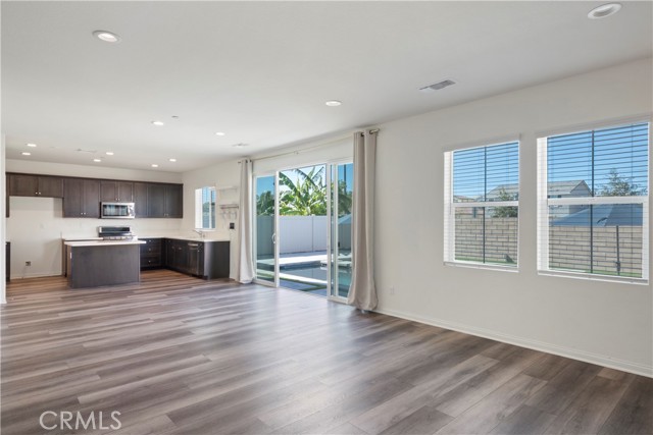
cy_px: 218
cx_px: 326
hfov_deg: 86.9
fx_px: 345
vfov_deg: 64.6
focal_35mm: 19
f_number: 22
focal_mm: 19
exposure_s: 8
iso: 40
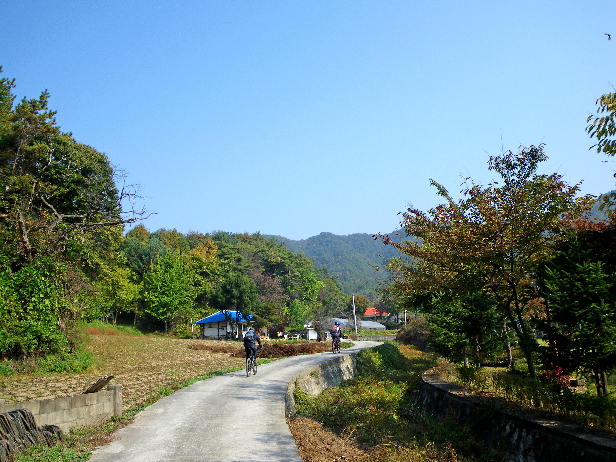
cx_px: 308
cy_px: 231
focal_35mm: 28
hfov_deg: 63.4
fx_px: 498
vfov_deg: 49.7
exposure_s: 1/250
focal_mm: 5
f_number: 4.2
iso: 50
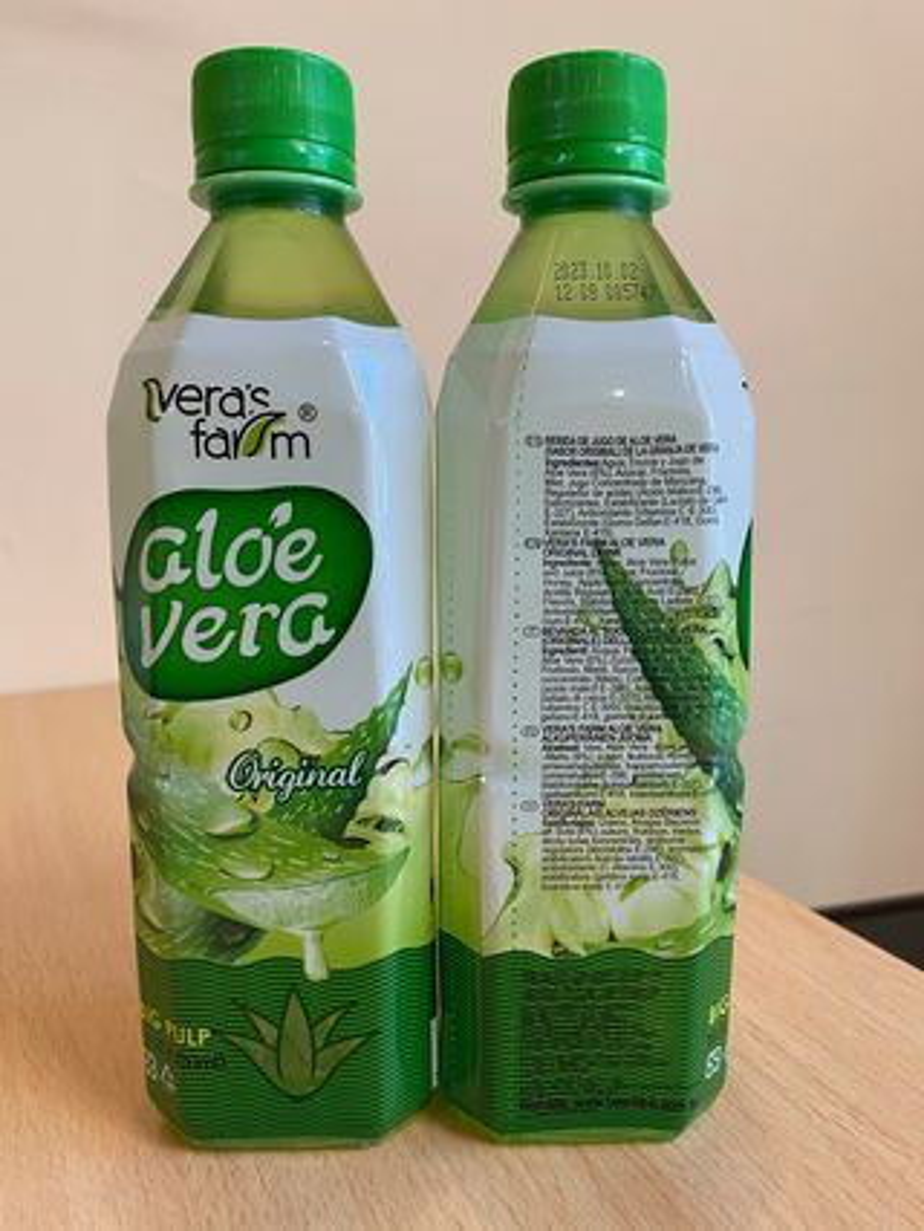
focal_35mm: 26
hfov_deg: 53.1
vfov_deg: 67.3
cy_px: 616
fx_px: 924
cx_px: 462
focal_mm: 4.25
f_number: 1.8
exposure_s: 1/50
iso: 100
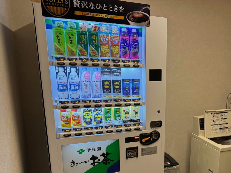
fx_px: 160
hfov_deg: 71.6
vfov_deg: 56.8
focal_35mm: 24
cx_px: 116
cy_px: 86
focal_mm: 6.76
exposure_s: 1/120
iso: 160
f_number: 1.78
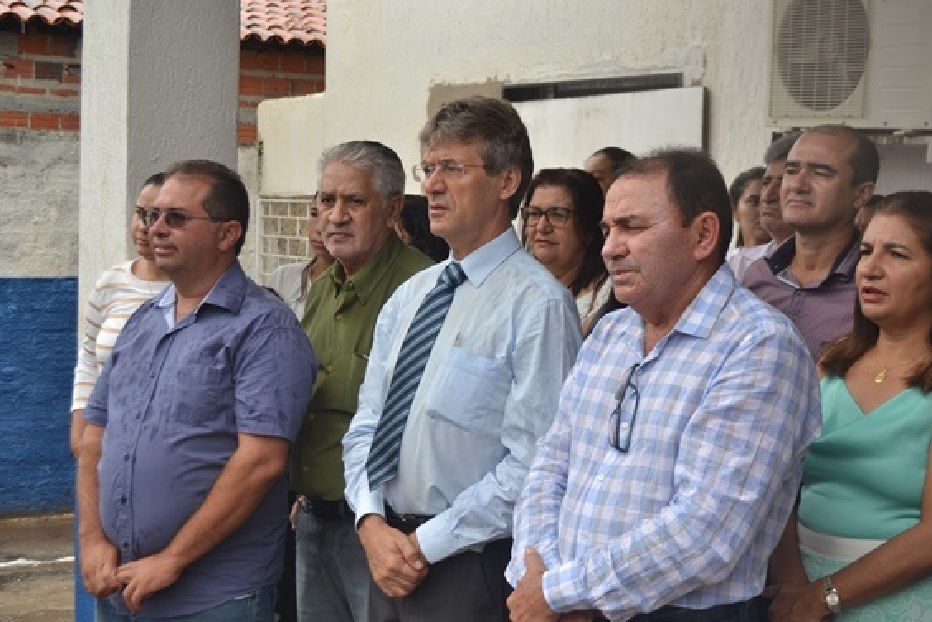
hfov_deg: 33.6
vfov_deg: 22.8
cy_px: 313
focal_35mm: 60
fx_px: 1542
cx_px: 519
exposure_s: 1/160
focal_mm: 35
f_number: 6.3
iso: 100
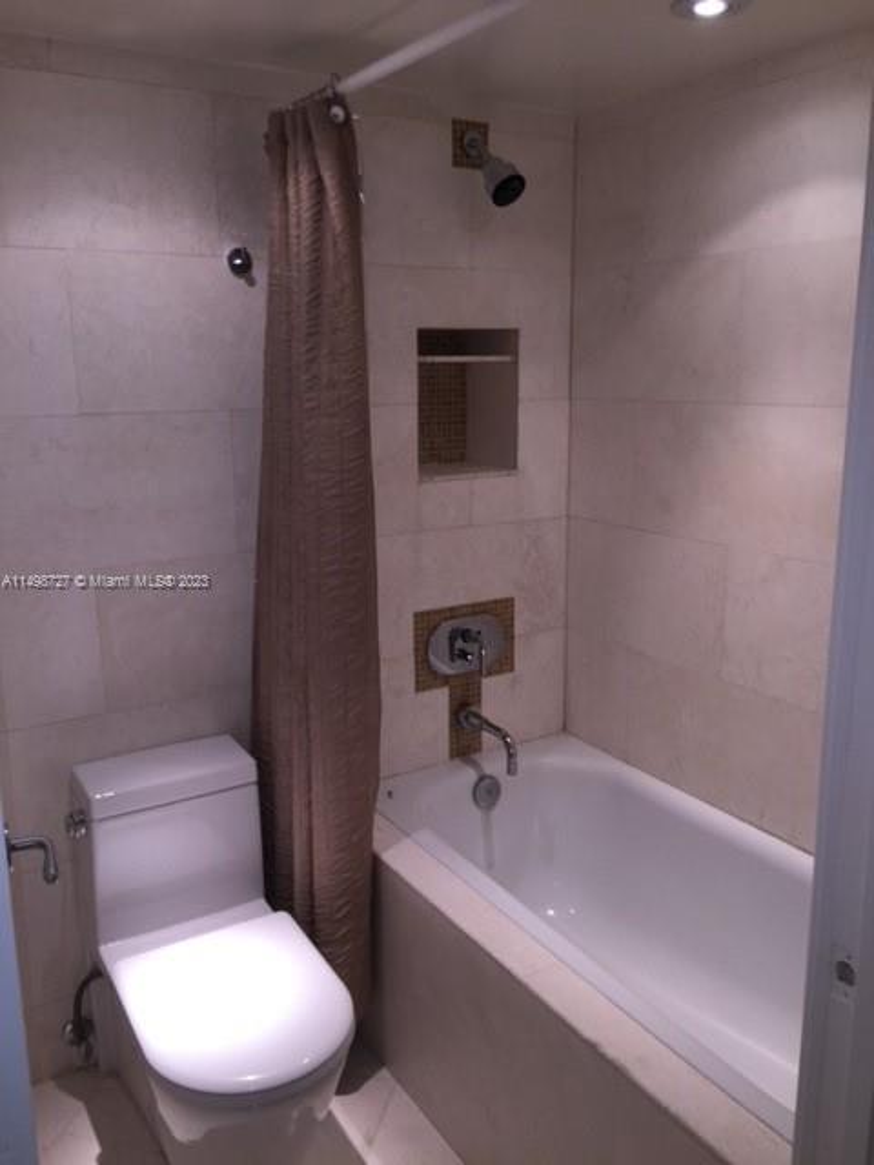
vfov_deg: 61.7
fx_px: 976
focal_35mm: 29
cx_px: 437
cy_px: 582
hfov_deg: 48.2
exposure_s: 1/30
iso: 32
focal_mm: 4.15
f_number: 2.2
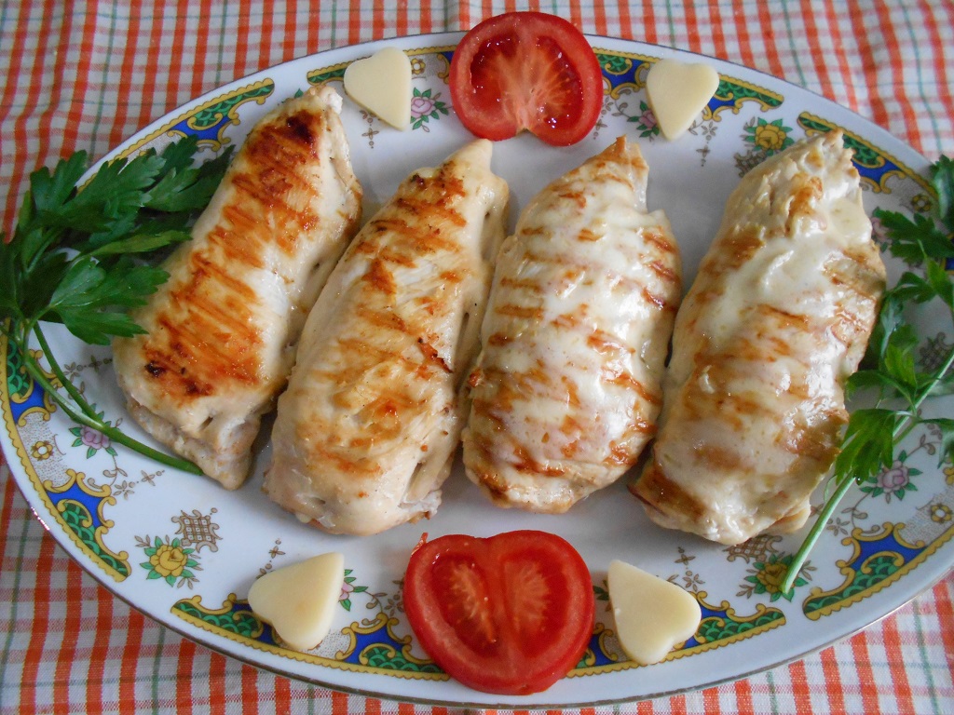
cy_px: 358
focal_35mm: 26
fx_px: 717
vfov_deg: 53.1
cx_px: 477
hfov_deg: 67.3
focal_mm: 4.6
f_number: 3.2
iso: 800
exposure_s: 1/80
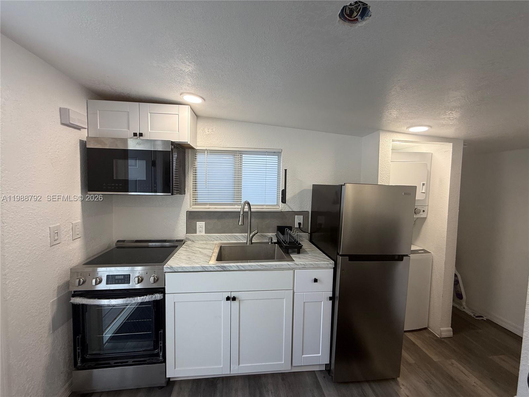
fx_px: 214
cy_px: 198
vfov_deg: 85.7
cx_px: 264
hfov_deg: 102.1
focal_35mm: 14
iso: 100
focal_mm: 2.22
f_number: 2.2
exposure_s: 1/99
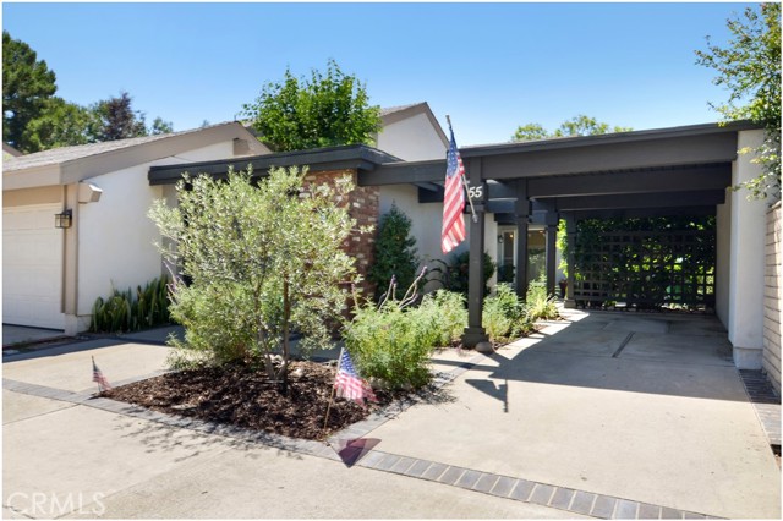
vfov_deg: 53.1
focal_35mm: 24
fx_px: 522
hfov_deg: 73.8
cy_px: 260
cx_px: 392
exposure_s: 1/250
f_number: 2.8
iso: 100
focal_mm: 16
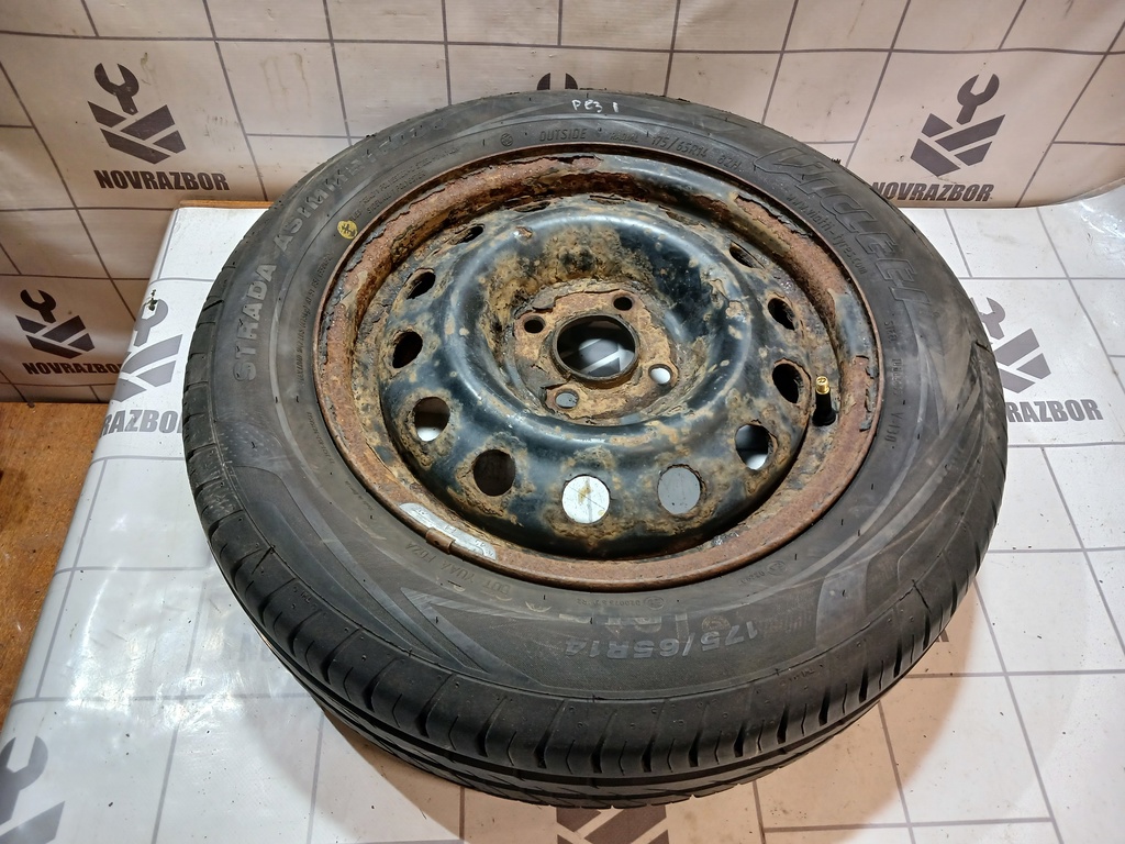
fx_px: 877
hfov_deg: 65.3
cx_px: 562
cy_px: 422
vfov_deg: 51.4
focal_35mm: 27
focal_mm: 4
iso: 125
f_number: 1.8
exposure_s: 1/50
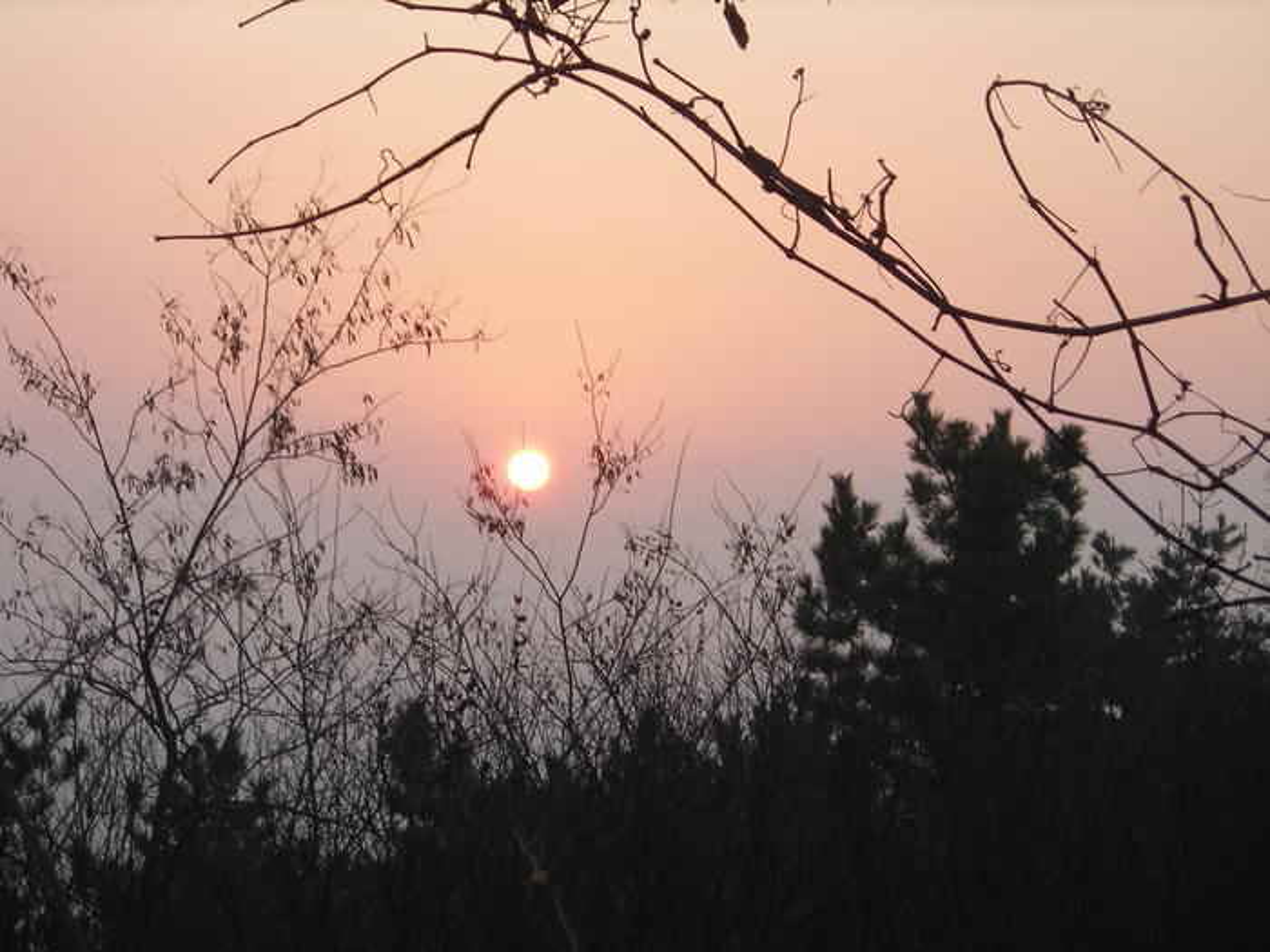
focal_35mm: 116
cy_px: 476
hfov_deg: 17.0
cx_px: 635
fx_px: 4256
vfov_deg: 12.8
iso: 50
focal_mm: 19.2
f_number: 5.3
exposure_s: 1/39.6
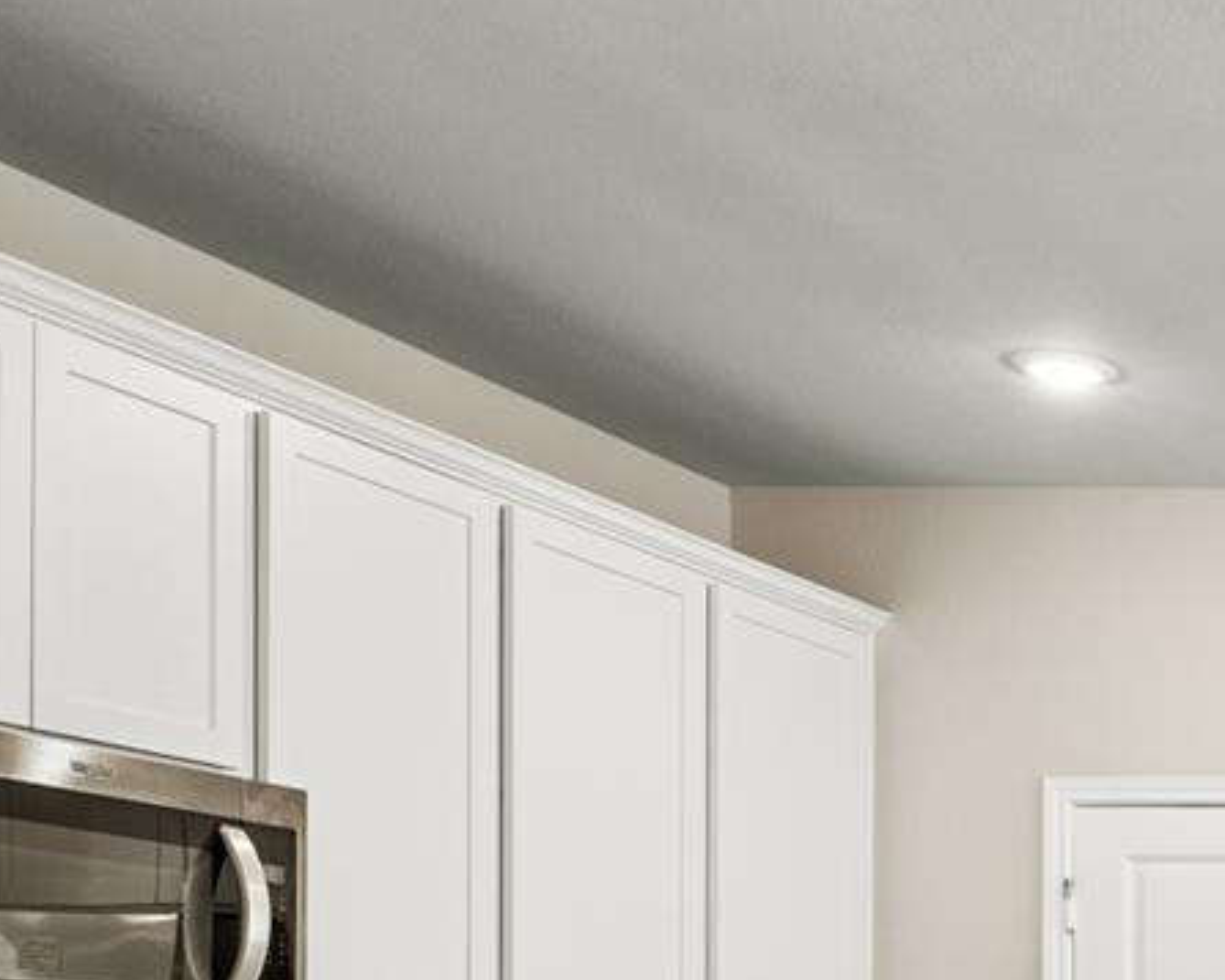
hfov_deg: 19.3
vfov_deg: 20.6
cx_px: 2307
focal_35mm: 69
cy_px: 1193
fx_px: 2502
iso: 200
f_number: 9
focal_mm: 16
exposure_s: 1/1.25
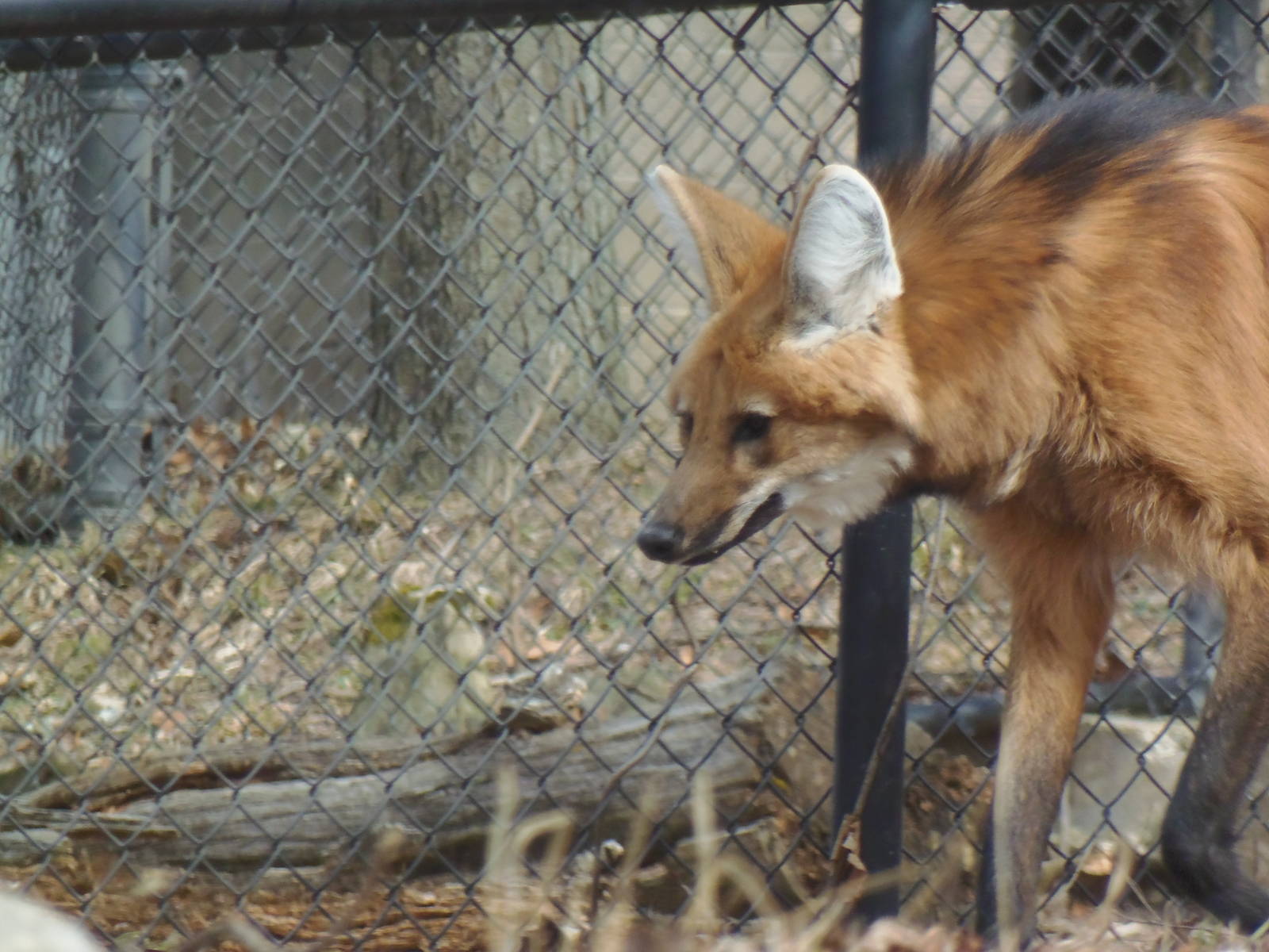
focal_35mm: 864
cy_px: 476
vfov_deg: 1.7
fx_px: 31674
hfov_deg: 2.3
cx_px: 634
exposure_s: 1/250
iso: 160
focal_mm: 154.8
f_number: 5.7
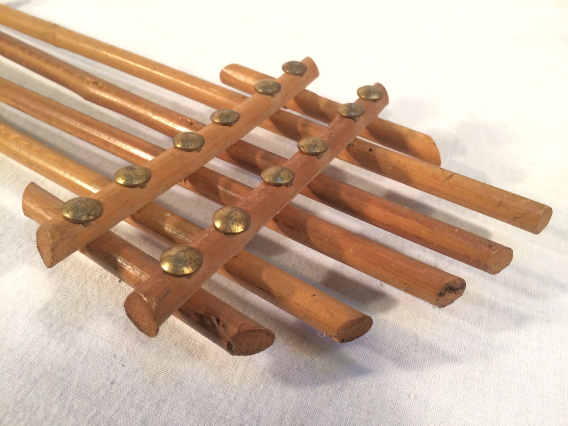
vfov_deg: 48.2
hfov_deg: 61.7
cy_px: 213
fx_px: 476
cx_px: 284
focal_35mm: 29
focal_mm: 4.15
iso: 125
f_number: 2.2
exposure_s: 1/33
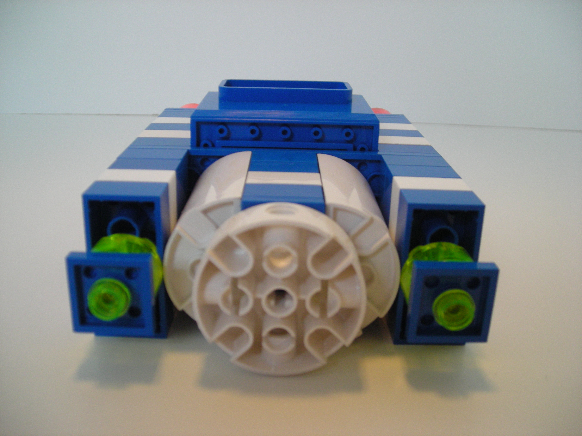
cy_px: 218
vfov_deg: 37.7
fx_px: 639
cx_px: 291
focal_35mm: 38
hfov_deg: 49.0
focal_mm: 6.3
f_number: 3.2
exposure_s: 1/18.6
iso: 200
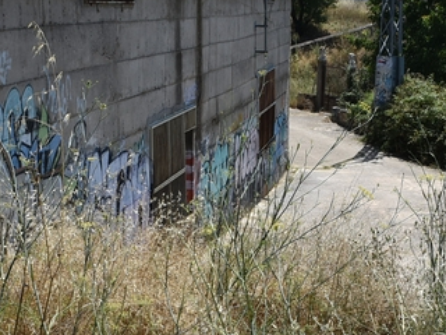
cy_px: 251
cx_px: 259
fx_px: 941
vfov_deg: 20.0
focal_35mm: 73
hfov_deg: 26.6
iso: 200
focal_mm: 18
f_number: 9
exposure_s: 1/320
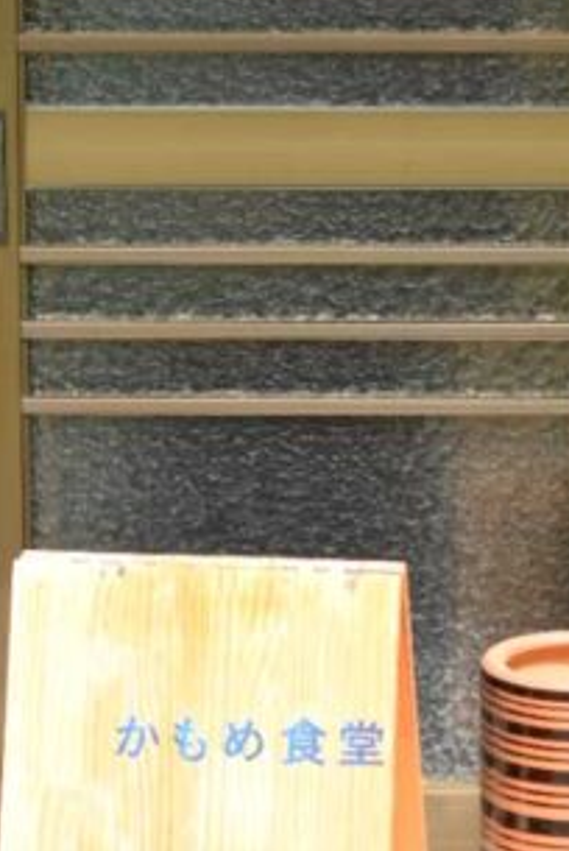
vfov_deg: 13.5
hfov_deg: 9.1
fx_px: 3572
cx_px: 481
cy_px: 98
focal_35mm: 151
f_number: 4
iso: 320
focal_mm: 30
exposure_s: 1/1000
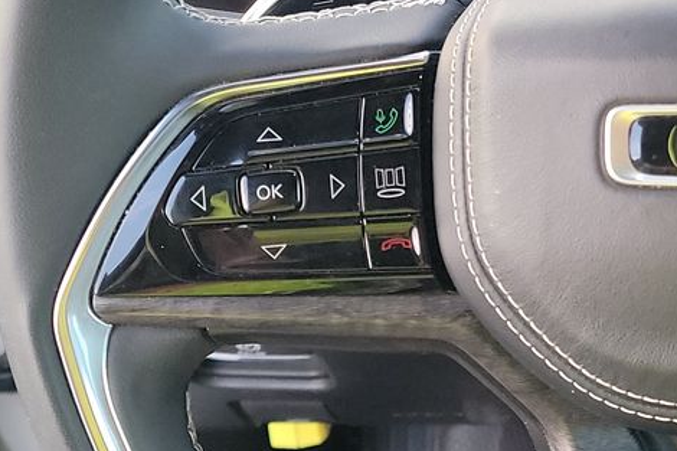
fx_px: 1598
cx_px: 664
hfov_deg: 23.0
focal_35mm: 85
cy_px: 122
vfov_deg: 16.0
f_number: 1.8
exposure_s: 1/59
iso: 610
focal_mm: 6.7
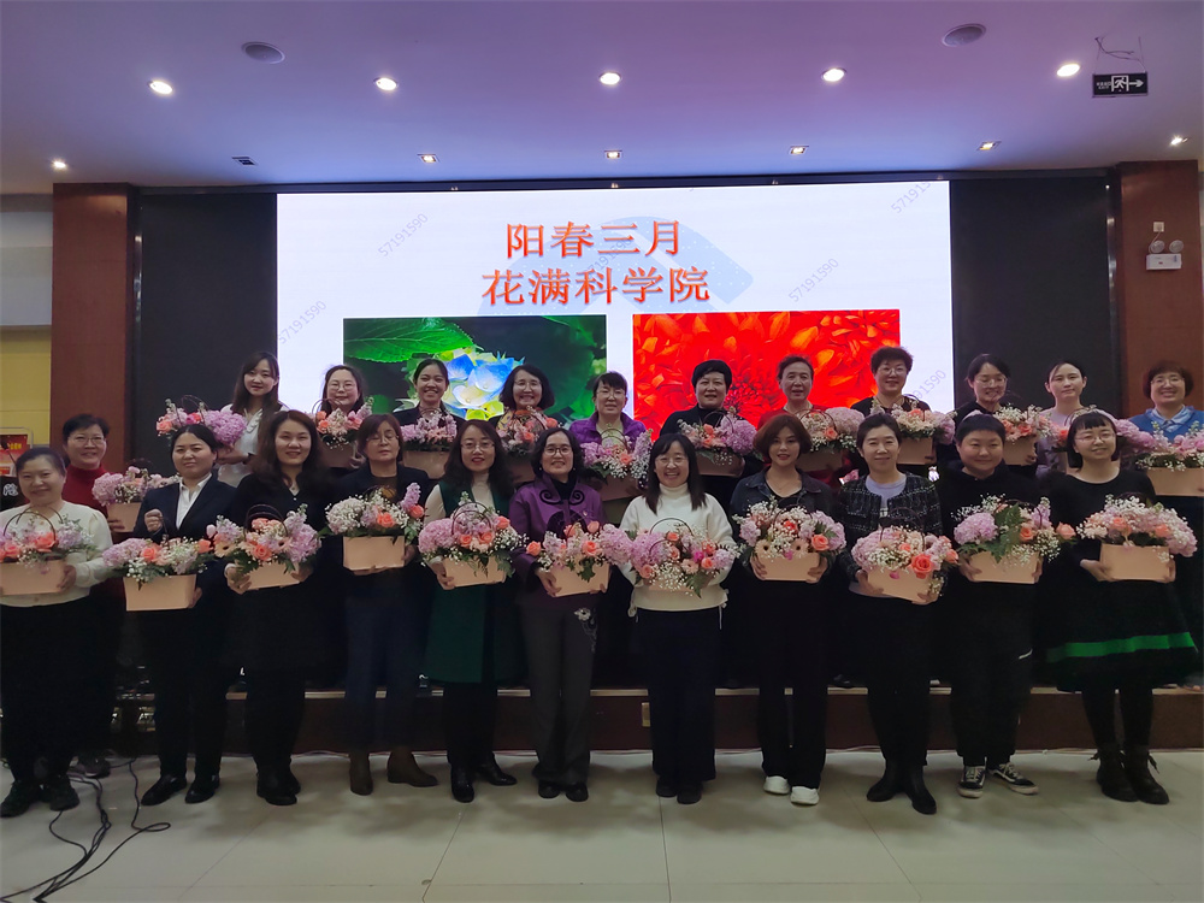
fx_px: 800
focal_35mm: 23
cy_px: 452
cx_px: 602
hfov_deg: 73.9
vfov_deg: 58.9
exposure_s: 1/100
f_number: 1.9
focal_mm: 5.52
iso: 628
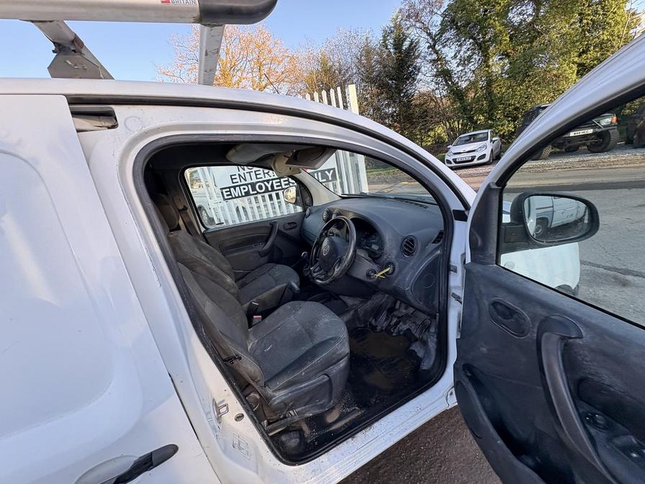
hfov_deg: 102.1
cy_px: 242
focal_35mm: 14
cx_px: 322
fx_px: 261
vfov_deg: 85.7
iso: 64
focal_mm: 2.22
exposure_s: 1/113
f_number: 2.2
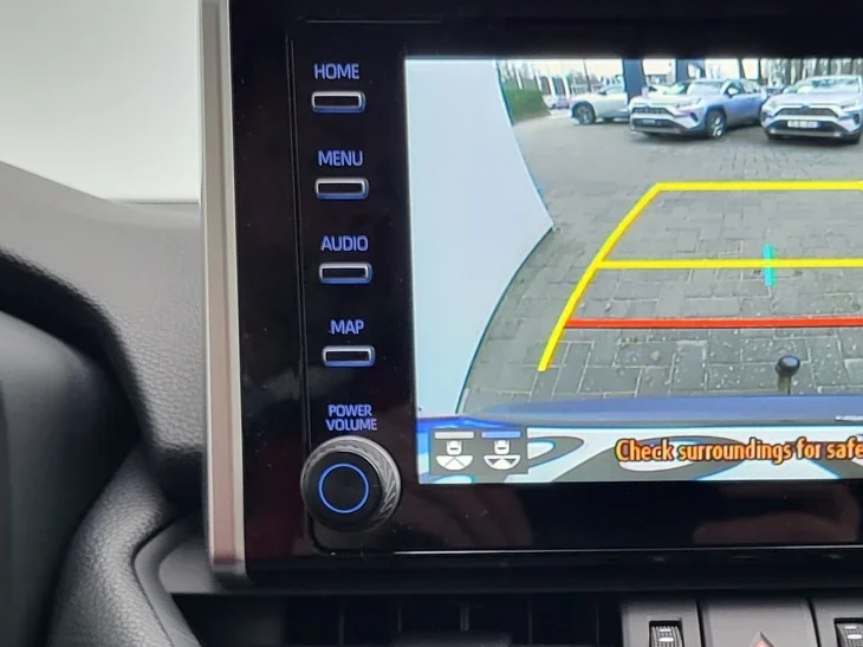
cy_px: 666
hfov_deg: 33.4
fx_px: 1421
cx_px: 605
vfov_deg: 24.3
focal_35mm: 57
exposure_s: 1/50
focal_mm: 5.4
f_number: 1.8
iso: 250
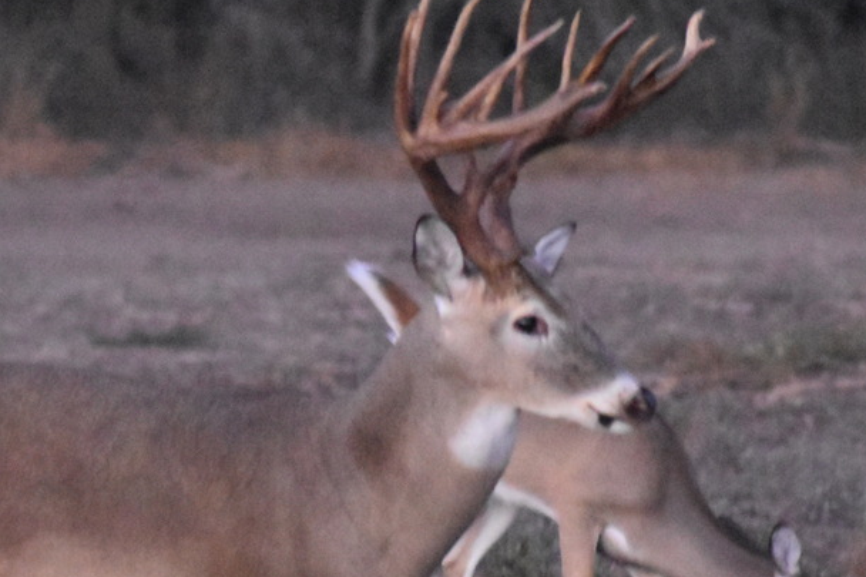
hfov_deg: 2.3
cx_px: 309
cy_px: 396
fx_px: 21162
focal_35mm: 880
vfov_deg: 1.6
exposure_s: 1/100
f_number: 5.6
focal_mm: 220
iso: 12800
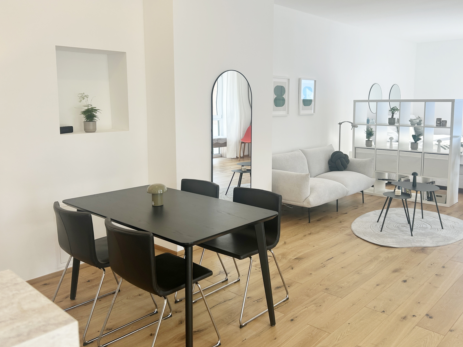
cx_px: 248
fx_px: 415
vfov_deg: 45.4
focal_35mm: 31
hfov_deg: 58.3
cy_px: 156
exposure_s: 1/111
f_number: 1.5
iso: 32
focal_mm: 5.7
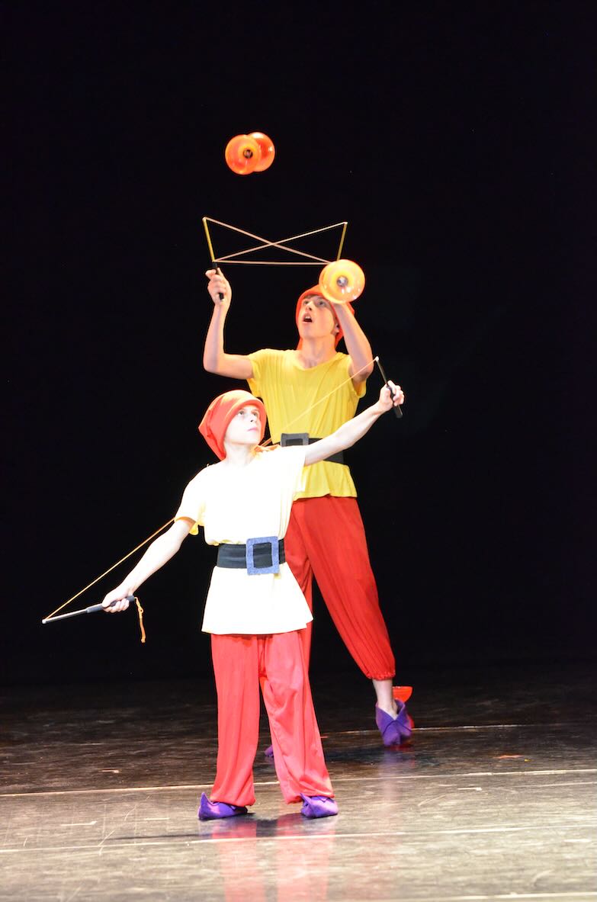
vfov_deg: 7.6
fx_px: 6749
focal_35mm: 270
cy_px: 451
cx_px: 298
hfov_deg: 5.1
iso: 6400
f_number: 3.2
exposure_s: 1/160
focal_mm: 180
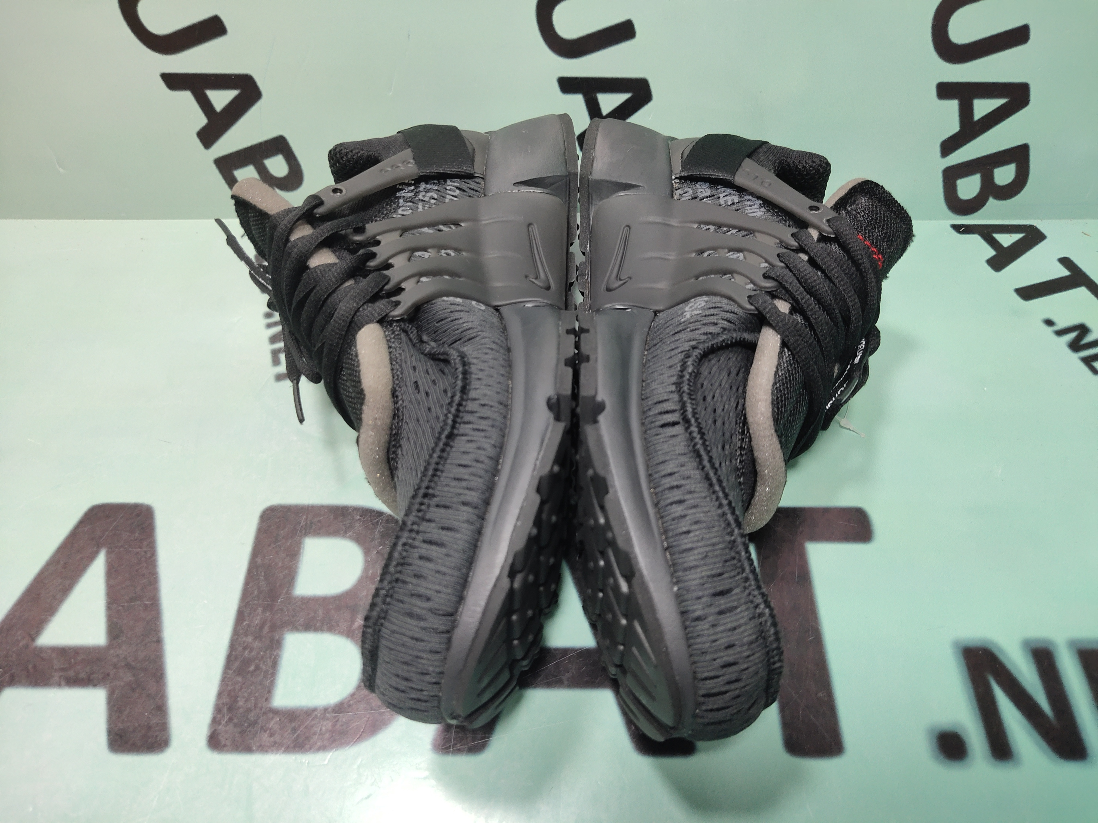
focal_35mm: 30
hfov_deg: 60.0
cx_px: 549
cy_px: 412
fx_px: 952
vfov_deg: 46.8
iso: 259
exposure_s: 1/100
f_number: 1.79
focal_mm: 4.35
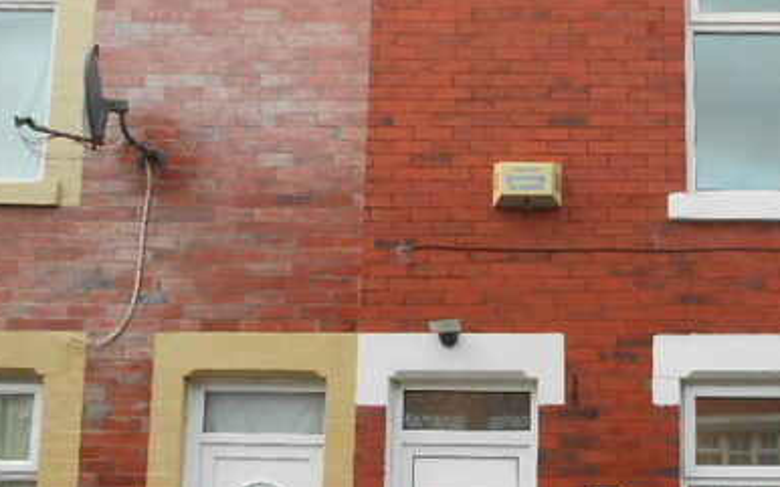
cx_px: 596
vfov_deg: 25.6
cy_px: 349
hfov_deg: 39.1
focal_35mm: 50
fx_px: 1063
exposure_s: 1/80
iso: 80
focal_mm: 4.6
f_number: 3.2
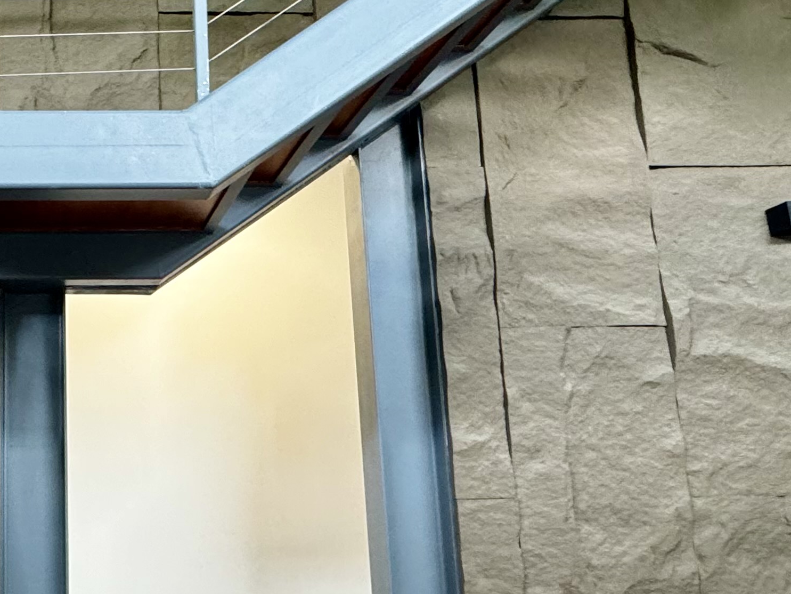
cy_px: 343
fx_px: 868
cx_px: 65
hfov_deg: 44.2
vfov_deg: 37.6
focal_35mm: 38
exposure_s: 1/83
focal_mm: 2.22
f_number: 2.2
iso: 320
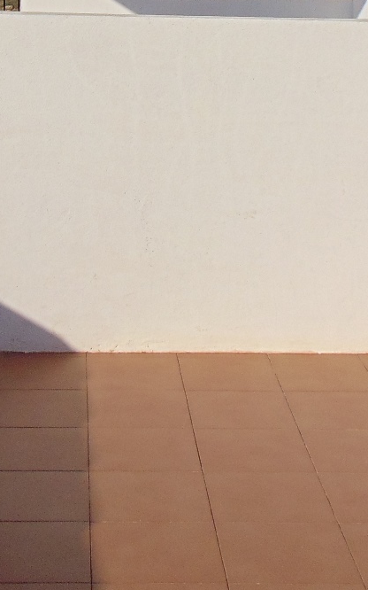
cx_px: 61
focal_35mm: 82
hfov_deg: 15.8
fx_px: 1316
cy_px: 24
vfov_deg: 24.3
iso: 80
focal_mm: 4.5
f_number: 7.7
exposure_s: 1/640
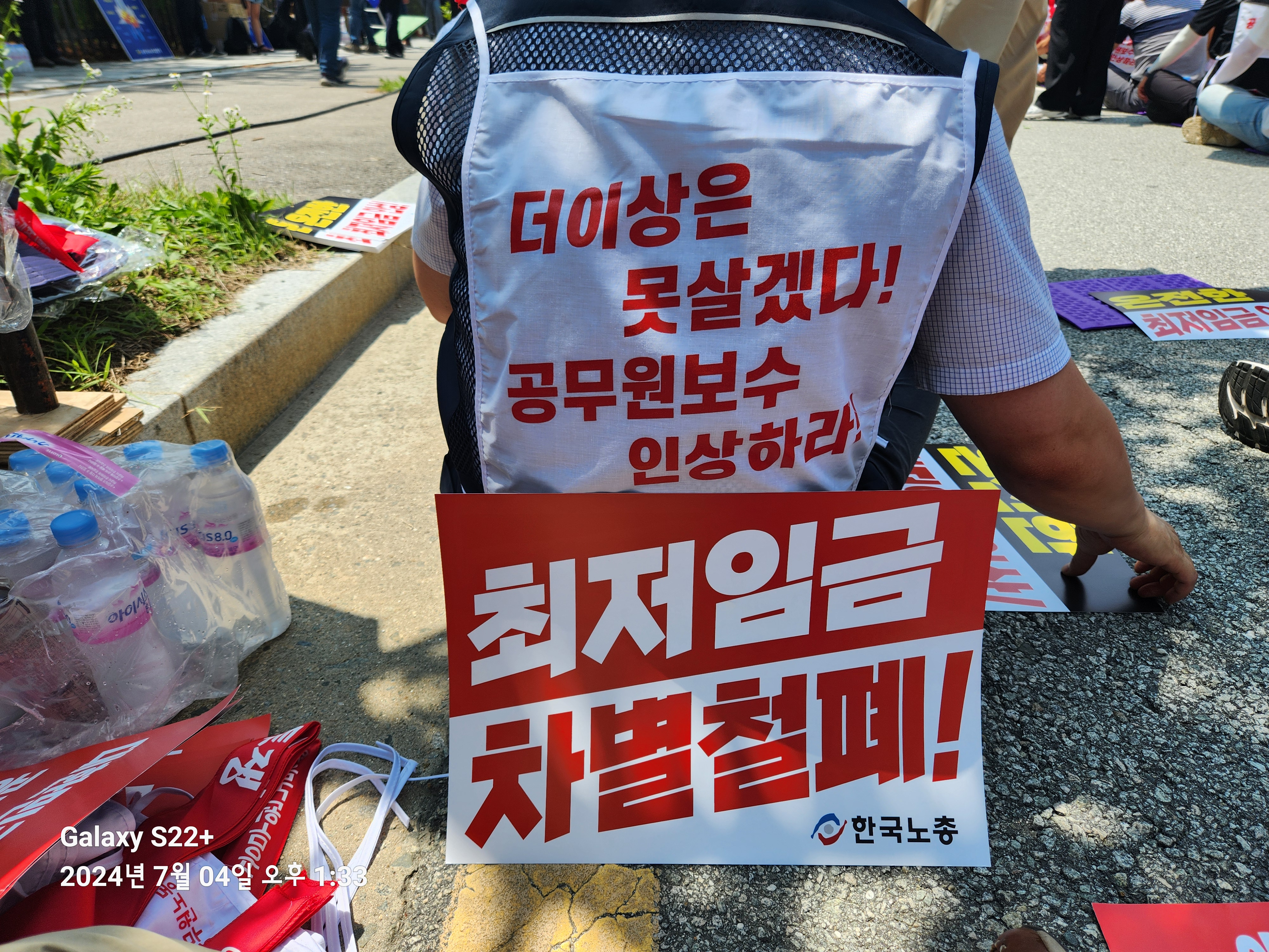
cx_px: 634
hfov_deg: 73.9
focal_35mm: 23
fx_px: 843
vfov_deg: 58.9
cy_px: 476
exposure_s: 1/976
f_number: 1.8
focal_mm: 5.4
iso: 20
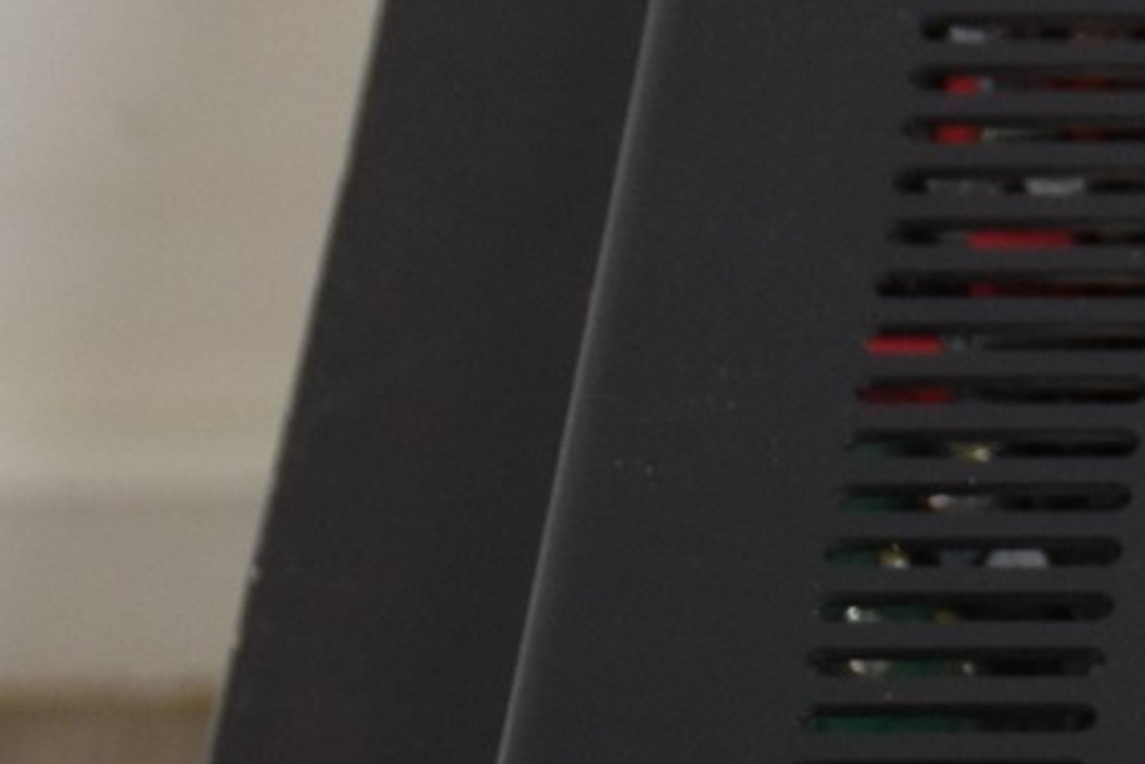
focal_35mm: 383
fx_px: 12185
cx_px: 2955
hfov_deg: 5.2
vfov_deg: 3.6
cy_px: -86
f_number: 4.5
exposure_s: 1/60
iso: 560
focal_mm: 48
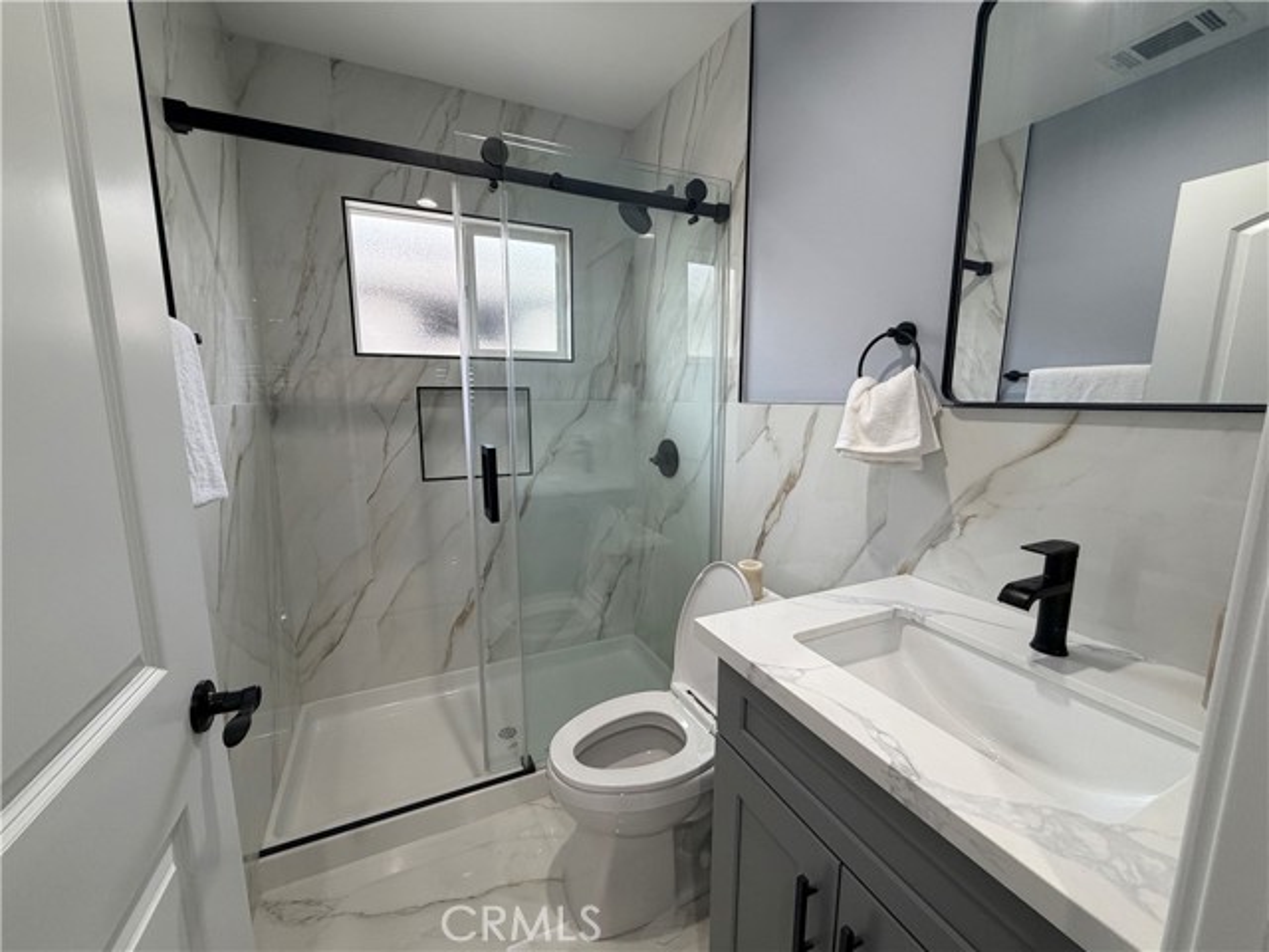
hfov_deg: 102.1
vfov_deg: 85.7
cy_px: 476
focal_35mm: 14
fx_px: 513
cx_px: 634
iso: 160
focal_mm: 2.22
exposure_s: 1/120
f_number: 2.2
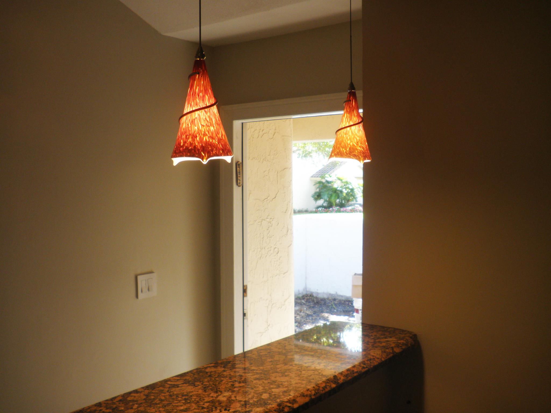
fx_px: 573
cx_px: 276
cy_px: 206
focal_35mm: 36
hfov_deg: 51.4
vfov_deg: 39.7
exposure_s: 1/30
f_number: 3.5
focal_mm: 6.3
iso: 64
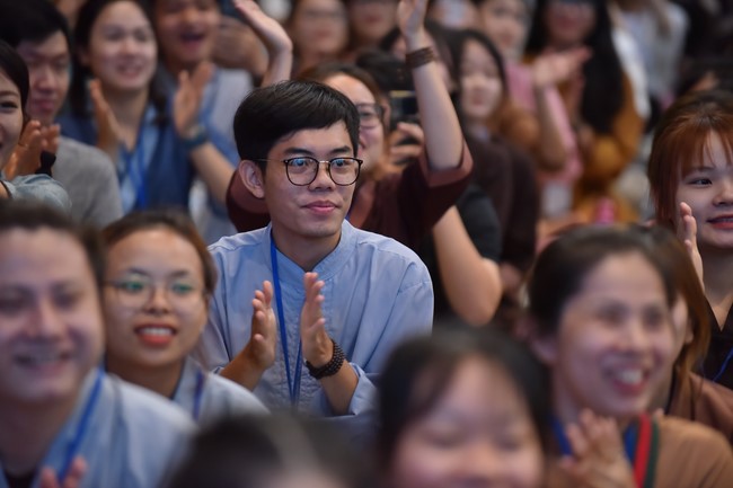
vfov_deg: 7.6
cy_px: 244
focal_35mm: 180
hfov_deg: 11.4
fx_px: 3664
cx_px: 366
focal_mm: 180
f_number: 2.8
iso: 1600
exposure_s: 1/250
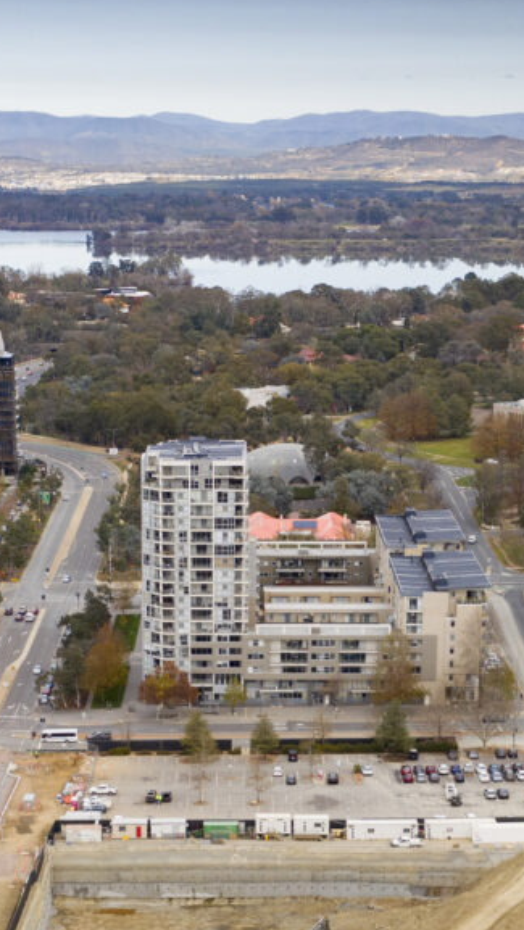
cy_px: 699
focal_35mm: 78
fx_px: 1925
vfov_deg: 26.8
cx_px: 169
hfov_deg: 15.5
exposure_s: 1/50
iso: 100
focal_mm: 10.26
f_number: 3.2
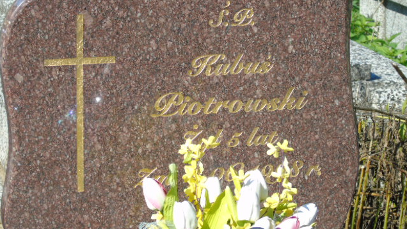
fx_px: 1468
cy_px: 110
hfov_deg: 15.8
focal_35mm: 136
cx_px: 204
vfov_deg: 8.9
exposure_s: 1/320
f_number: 4.6
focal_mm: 22
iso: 80
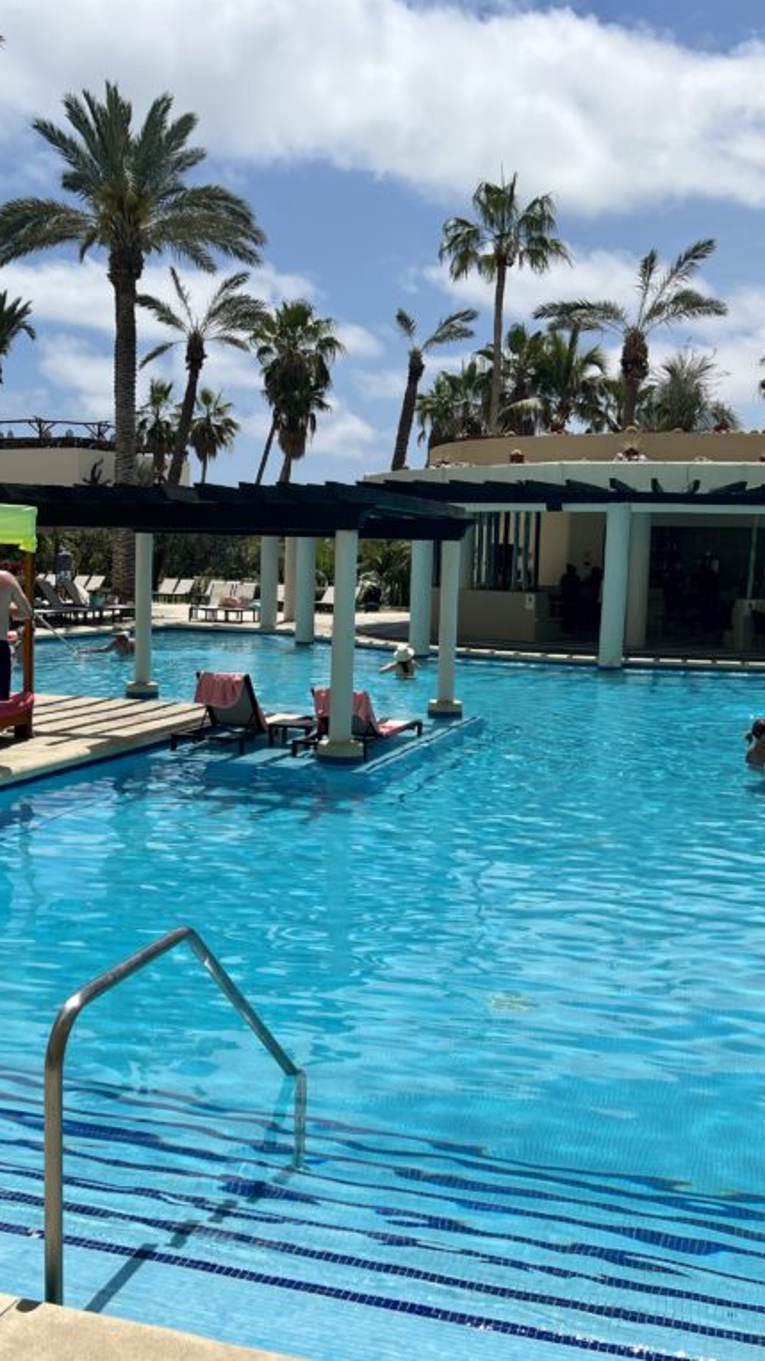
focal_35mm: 38
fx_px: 1371
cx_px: 350
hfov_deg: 31.2
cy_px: 681
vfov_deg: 52.8
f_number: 1.5
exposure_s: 1/10309
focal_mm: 5.7
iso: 50
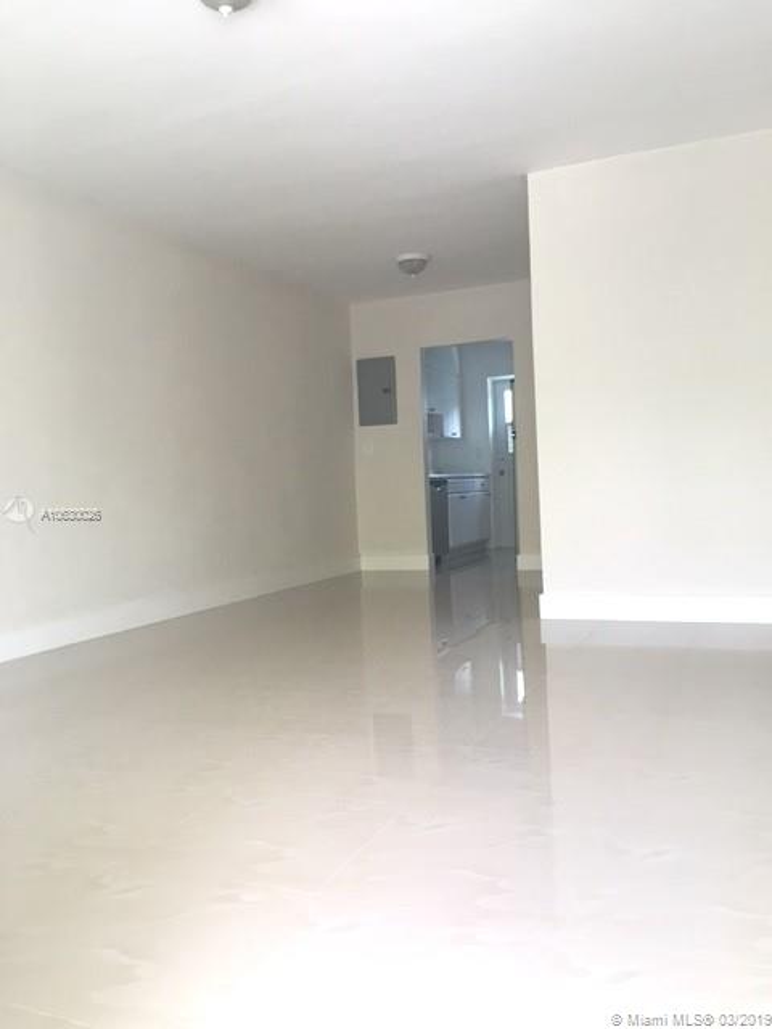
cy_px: 514
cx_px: 386
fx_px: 862
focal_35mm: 29
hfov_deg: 48.2
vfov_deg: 61.7
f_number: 2.2
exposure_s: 1/30
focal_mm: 4.15
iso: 25
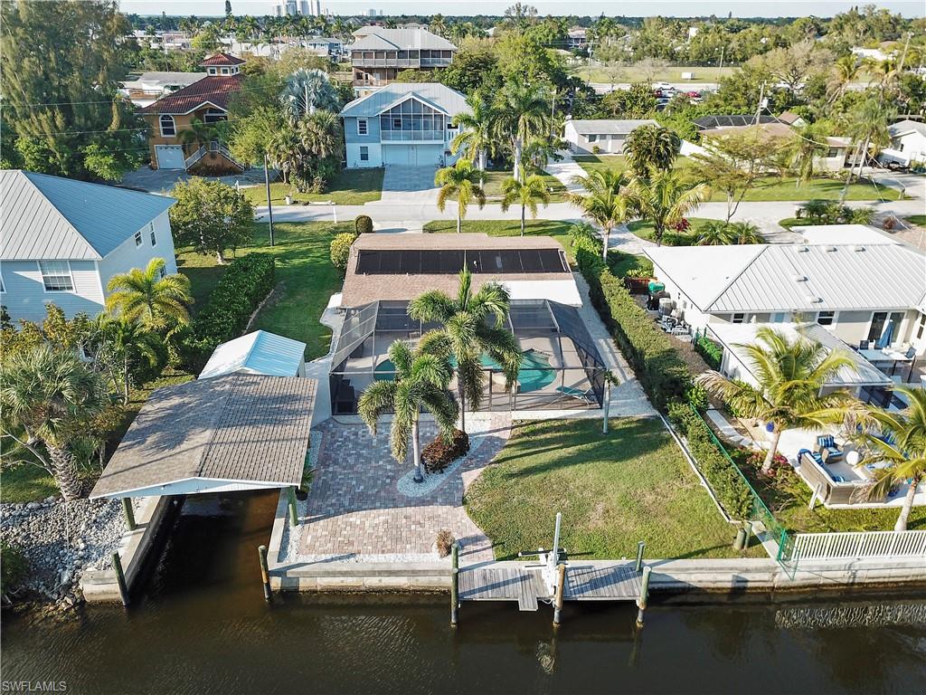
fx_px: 696
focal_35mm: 26
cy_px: 348
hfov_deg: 67.3
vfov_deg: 53.1
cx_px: 463
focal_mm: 4.73
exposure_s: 1/460
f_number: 2.2
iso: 100
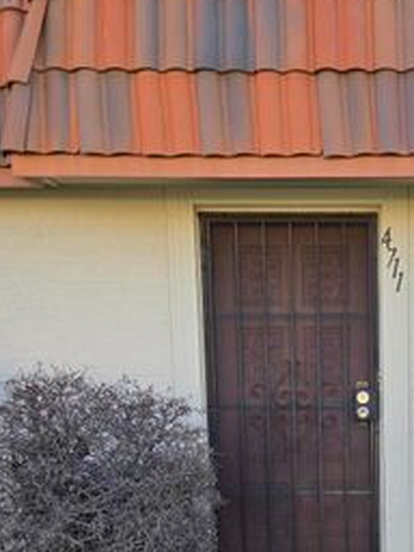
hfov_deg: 23.7
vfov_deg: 30.5
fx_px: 957
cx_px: 380
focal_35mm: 60
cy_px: 514
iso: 25
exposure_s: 1/404
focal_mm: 5.4
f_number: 1.8
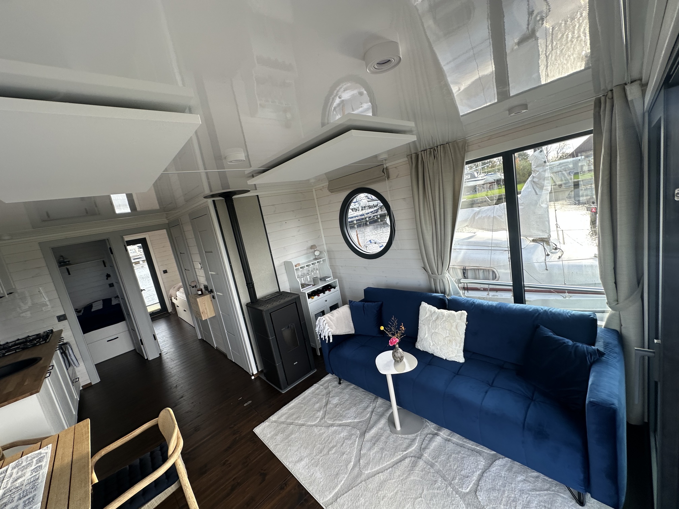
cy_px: 254
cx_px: 340
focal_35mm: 14
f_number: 2.2
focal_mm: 2.22
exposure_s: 1/99
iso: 40
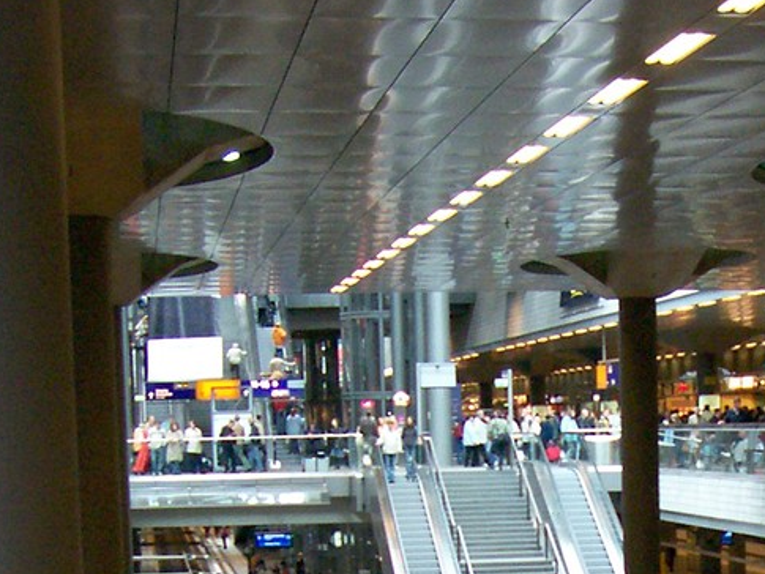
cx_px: 685
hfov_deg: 19.1
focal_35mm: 101
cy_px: 733
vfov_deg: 14.1
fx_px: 2233
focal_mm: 5.6
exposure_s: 1/64
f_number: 2.7
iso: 160
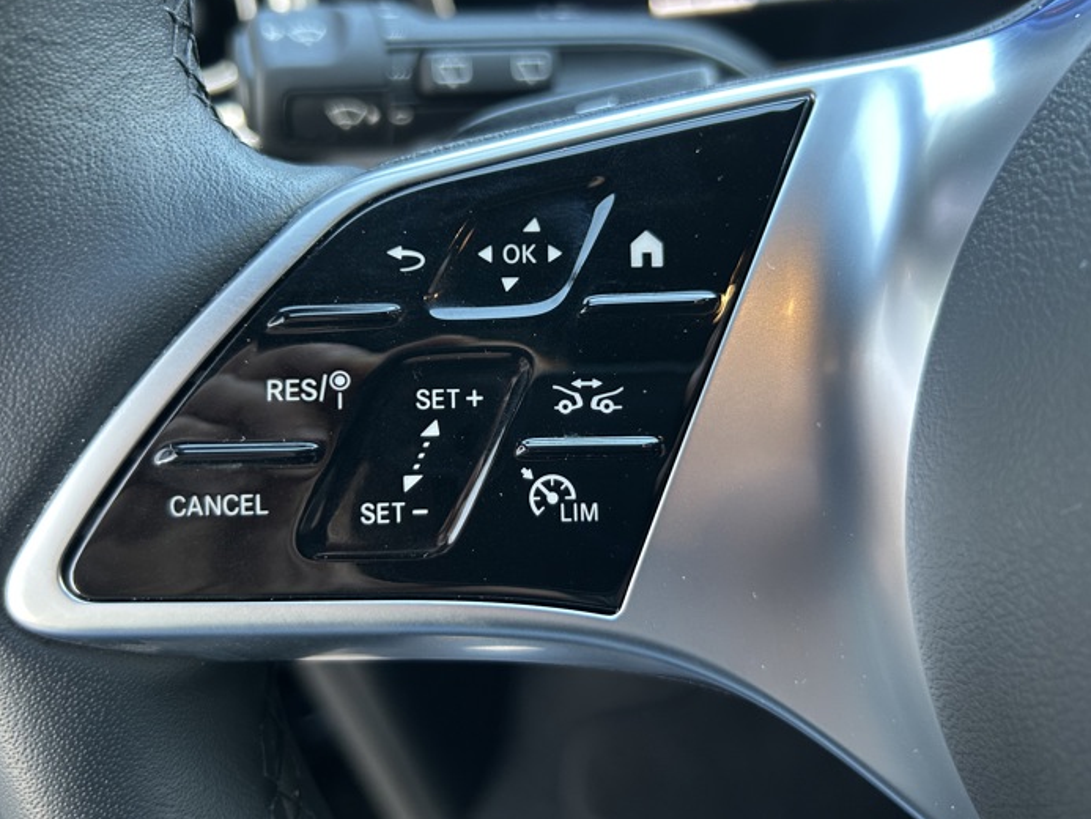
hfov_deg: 59.9
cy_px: 400
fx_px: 946
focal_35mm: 30
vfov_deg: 46.8
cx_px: 516
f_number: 1.5
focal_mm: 5.7
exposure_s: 1/60
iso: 125
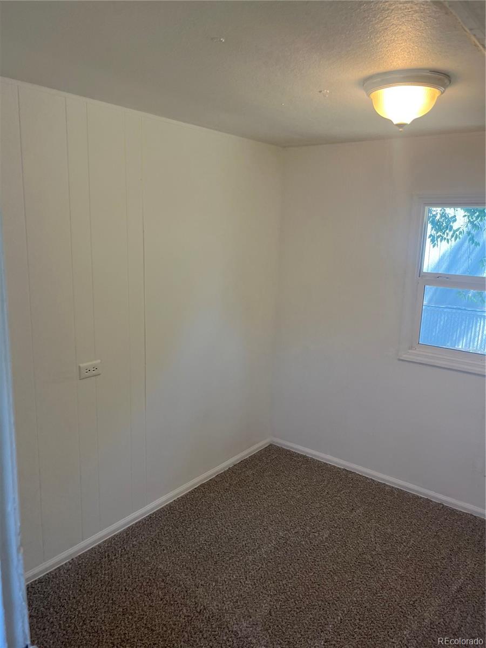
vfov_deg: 67.3
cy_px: 324
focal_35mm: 26
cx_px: 243
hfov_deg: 53.1
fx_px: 487
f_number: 1.6
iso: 50
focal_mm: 5.1
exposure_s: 1/120
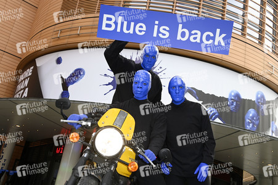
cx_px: 139
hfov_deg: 48.5
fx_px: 309
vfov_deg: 33.4
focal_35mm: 40
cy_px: 92
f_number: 6.3
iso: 320
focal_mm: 40
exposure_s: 1/200
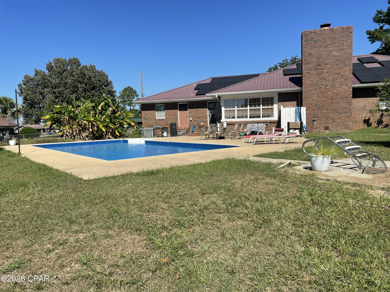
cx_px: 195
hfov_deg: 67.3
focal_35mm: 26
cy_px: 146
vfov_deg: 53.1
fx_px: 293
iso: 32
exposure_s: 1/4132
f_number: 1.6
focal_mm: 4.2
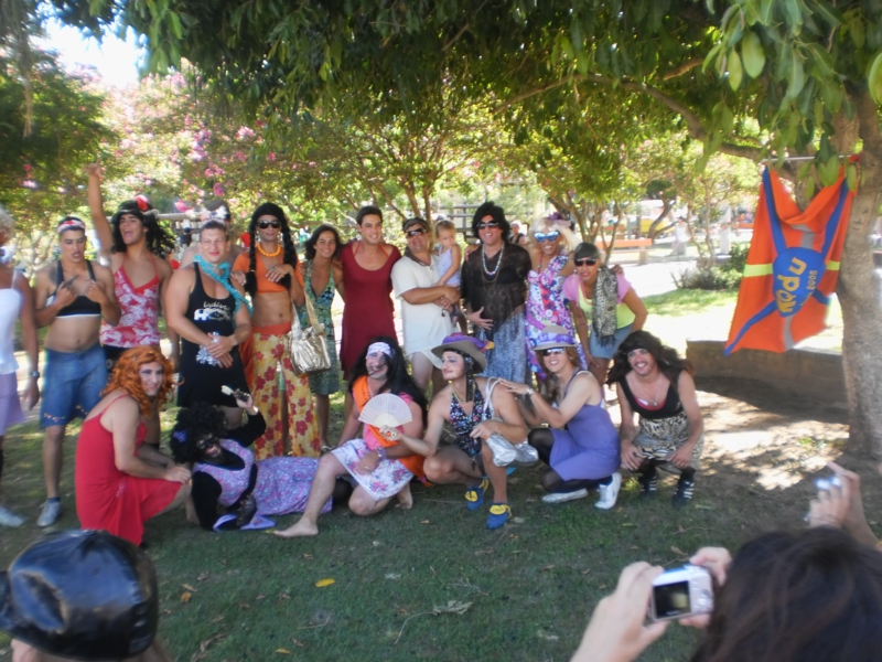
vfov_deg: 39.7
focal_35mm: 36
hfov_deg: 51.4
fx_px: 917
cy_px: 331
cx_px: 441
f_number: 3.1
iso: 100
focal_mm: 6.3
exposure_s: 1/80
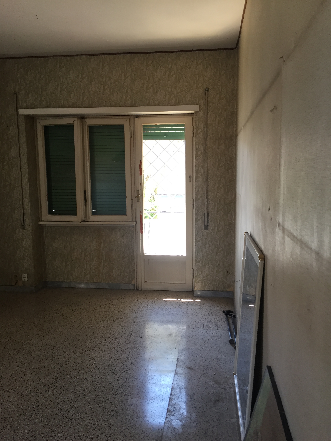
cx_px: 166
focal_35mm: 29
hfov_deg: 48.2
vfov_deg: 61.7
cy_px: 220
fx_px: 370
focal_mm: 4.15
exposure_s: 1/33
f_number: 2.2
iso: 32
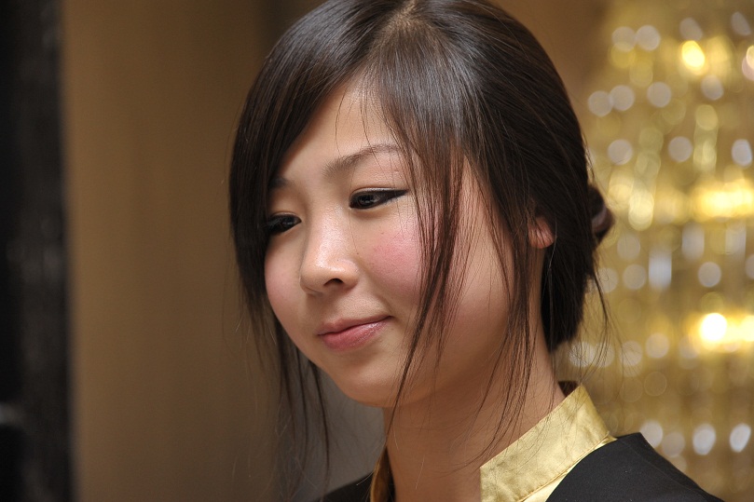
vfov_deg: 9.5
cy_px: 251
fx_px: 3036
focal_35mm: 145
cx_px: 377
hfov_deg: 14.2
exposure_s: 1/80
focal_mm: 145
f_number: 6.3
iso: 1000
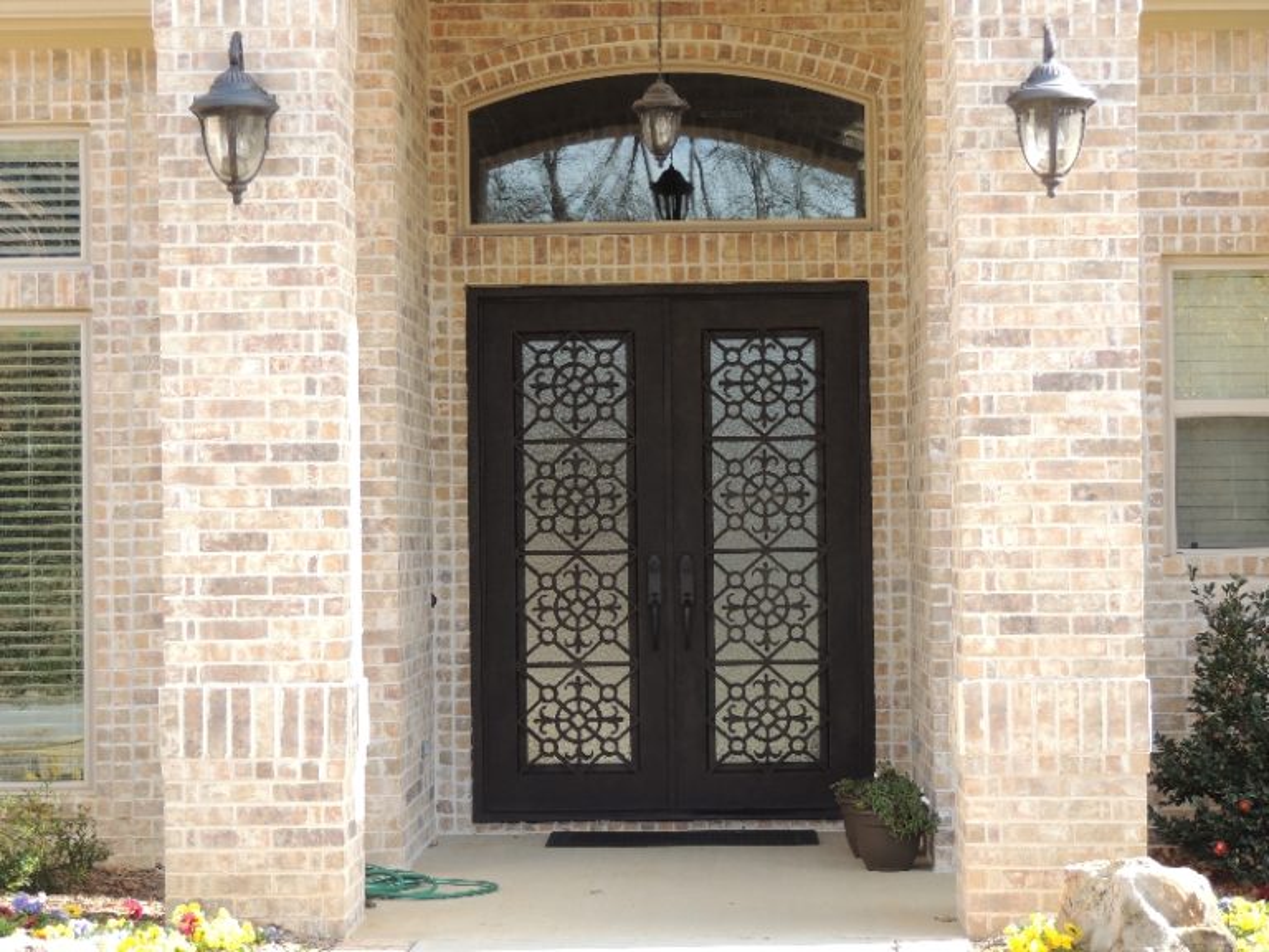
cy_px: 476
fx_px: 3299
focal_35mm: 90
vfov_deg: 16.4
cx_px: 634
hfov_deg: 21.8
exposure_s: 1/100
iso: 100
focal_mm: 16
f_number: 4.1
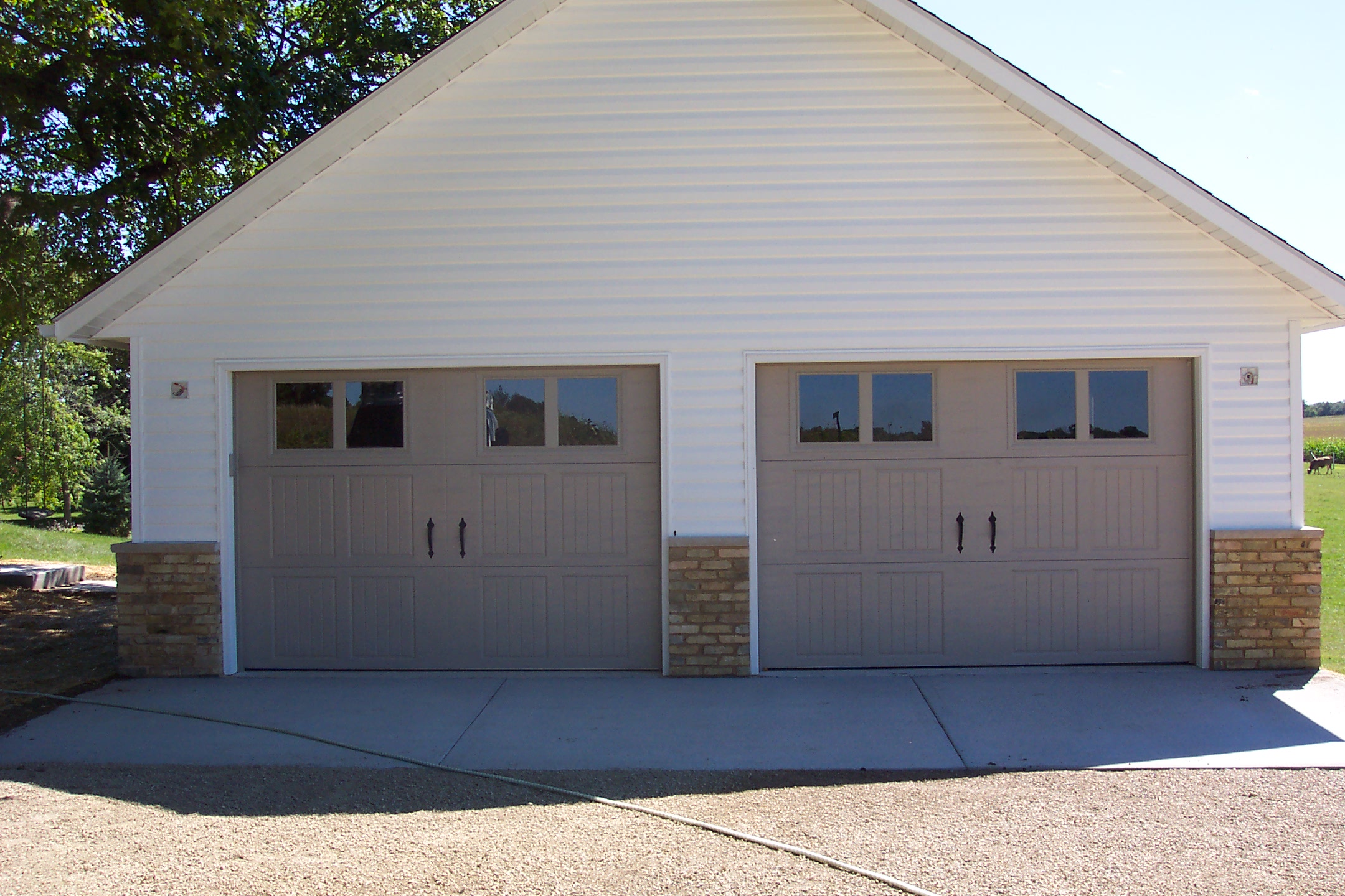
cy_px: 448
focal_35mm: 38
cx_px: 672
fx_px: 1420
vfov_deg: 35.1
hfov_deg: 50.7
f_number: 4.8
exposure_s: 1/350
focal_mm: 8
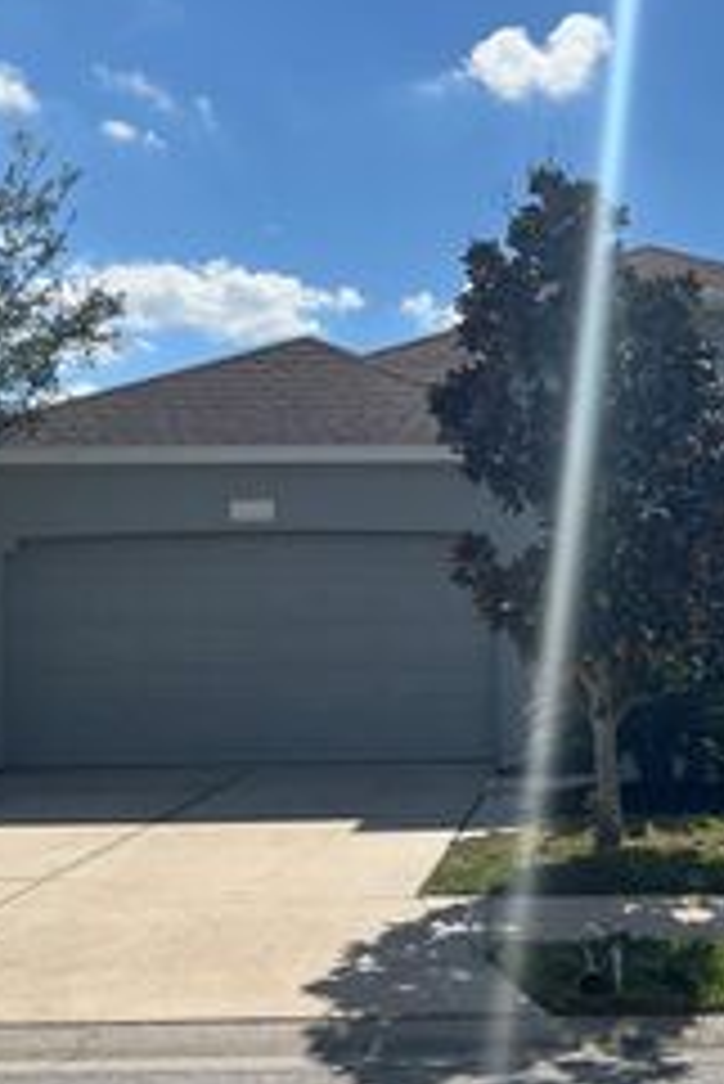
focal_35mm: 56
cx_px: 661
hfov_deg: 23.5
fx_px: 1687
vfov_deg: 35.6
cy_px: 569
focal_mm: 5.7
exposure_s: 1/8000
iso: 50
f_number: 1.5
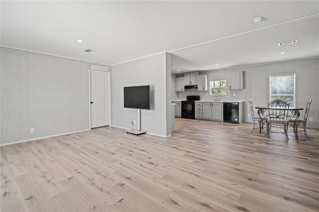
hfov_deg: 96.7
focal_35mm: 16
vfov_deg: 73.7
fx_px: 142
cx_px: 160
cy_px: 106
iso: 125
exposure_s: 1/6
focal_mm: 16
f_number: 4
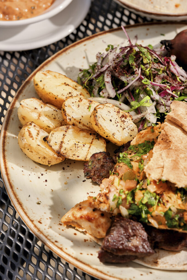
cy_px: 140
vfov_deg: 17.1
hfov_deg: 11.4
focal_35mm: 120
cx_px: 94
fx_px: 935
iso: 160
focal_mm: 80
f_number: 6.4
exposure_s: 1/250
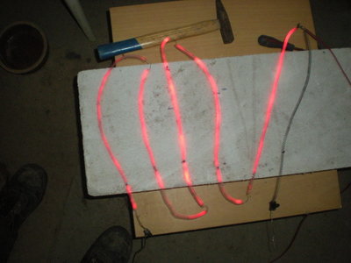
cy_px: 132
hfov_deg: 49.0
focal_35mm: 38
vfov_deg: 37.7
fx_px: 385
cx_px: 176
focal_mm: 6.3
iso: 400
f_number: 3.1
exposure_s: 1/2
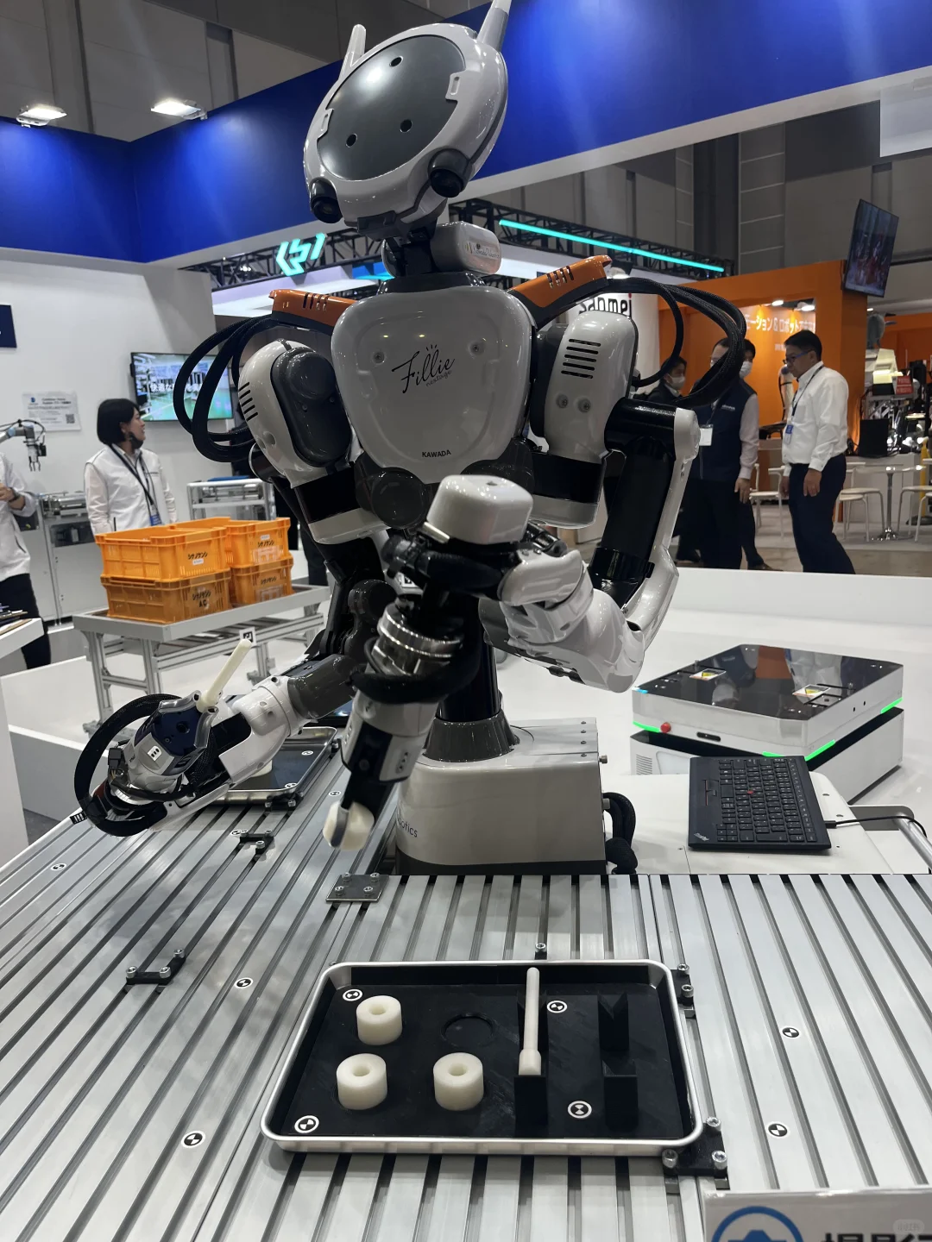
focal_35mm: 26
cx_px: 466
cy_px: 621
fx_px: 933
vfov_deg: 67.3
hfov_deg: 53.1
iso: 50
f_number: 1.6
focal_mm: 5.1
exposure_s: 1/100
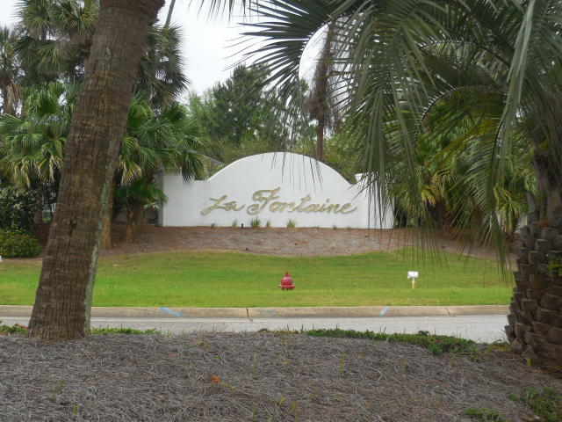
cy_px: 211
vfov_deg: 22.3
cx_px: 281
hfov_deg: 29.4
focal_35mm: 66
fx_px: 1072
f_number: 4.2
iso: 125
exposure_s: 1/60
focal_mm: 10.9
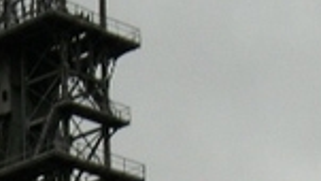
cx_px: -100
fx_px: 2290
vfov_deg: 4.4
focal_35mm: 269
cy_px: 473
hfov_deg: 7.9
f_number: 4.1
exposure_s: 1/50
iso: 80
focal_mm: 11
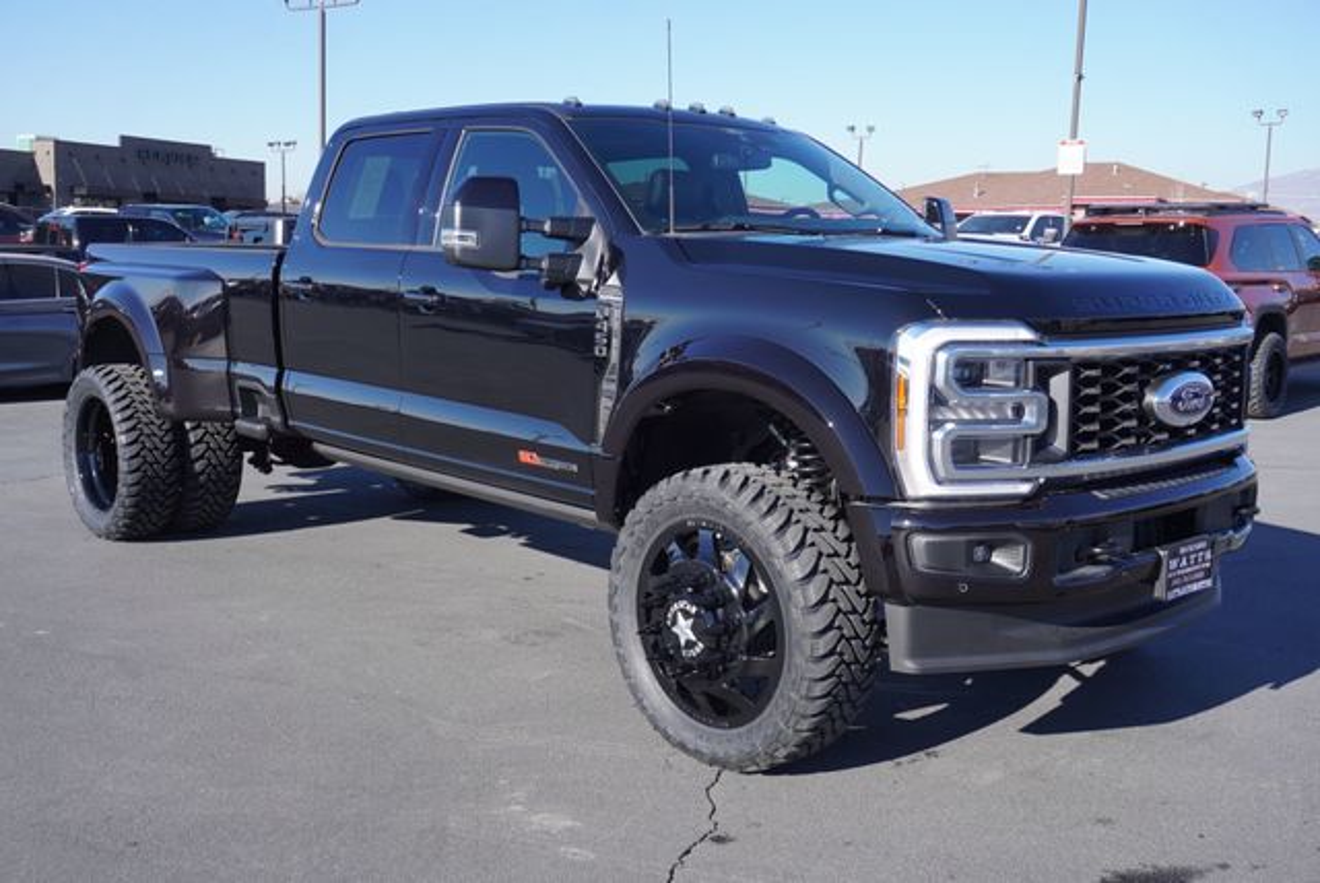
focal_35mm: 36
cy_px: 442
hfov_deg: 53.1
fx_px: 1321
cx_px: 660
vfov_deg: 36.9
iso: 100
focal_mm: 24
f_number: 7.1
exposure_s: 1/160
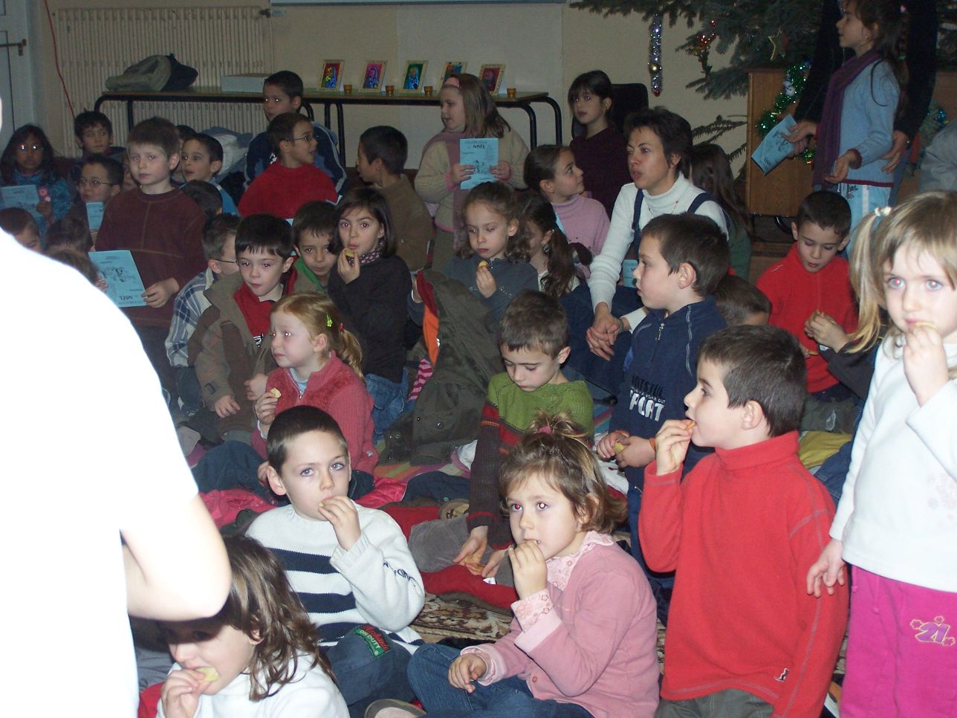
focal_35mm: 67
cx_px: 478
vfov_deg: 21.9
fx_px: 1852
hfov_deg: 29.0
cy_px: 359
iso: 140
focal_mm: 11.1
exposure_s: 1/60
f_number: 3.2
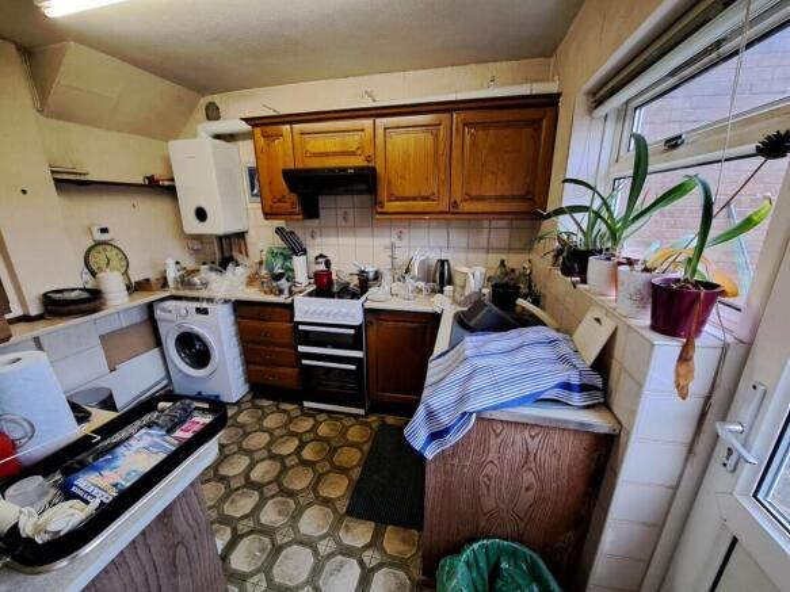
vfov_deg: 89.9
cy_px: 296
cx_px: 395
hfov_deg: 106.2
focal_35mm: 13
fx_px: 297
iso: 200
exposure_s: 1/33
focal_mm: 1.74
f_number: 2.2
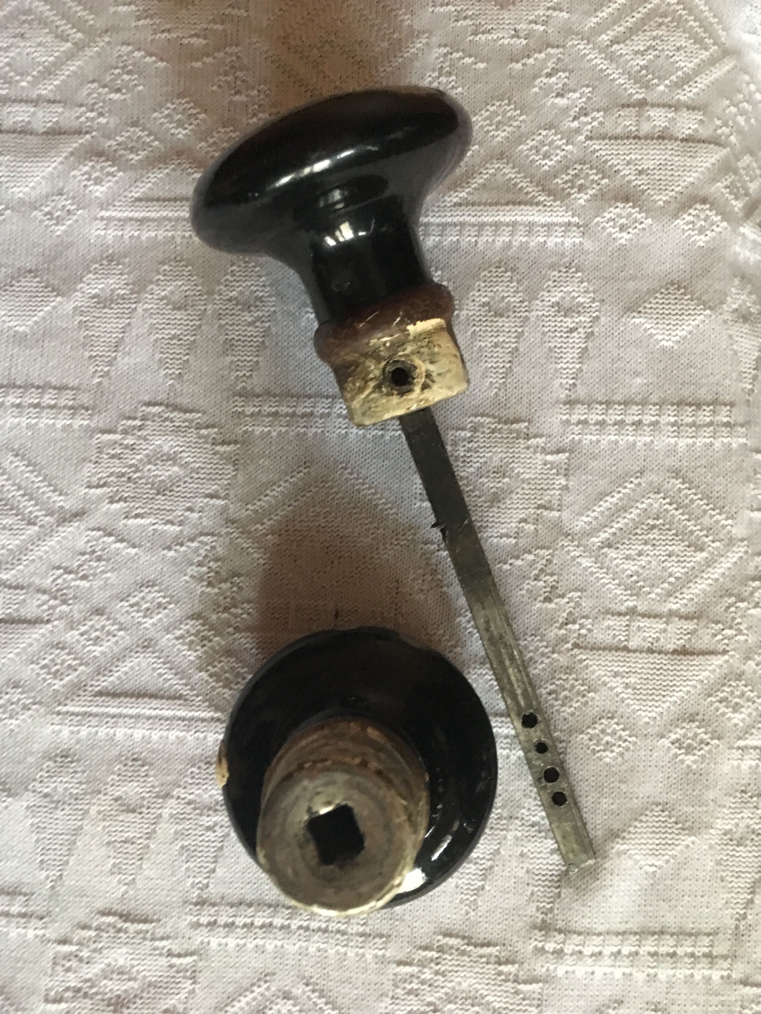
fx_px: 850
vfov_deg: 61.7
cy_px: 507
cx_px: 380
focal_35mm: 29
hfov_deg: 48.2
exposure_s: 1/17
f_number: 2.2
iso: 320
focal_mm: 4.15
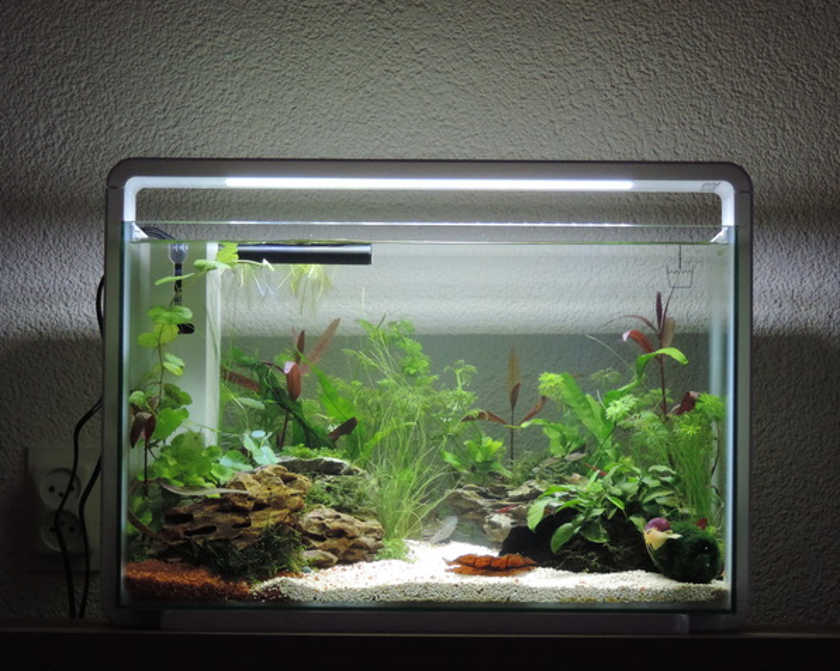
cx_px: 422
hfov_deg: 10.8
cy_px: 336
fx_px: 4423
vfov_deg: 8.7
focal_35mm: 178
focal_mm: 30.3
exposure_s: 1/30
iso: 800
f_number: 4.5
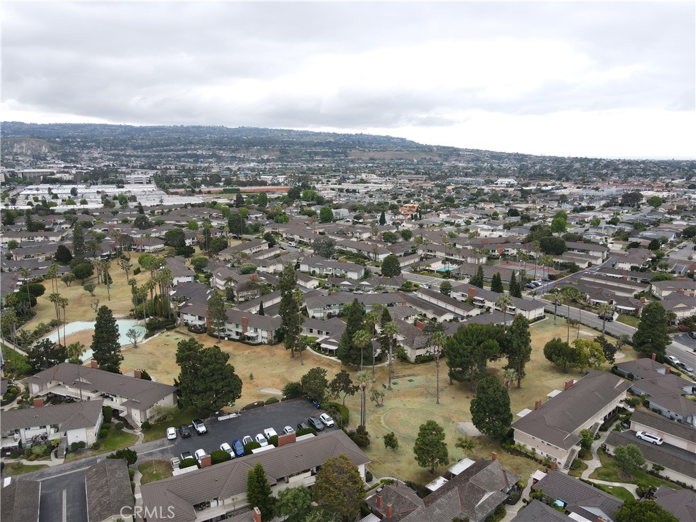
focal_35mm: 24
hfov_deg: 71.6
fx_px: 483
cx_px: 348
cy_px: 261
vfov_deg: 56.8
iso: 100
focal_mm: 4.5
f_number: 2.8
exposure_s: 1/240
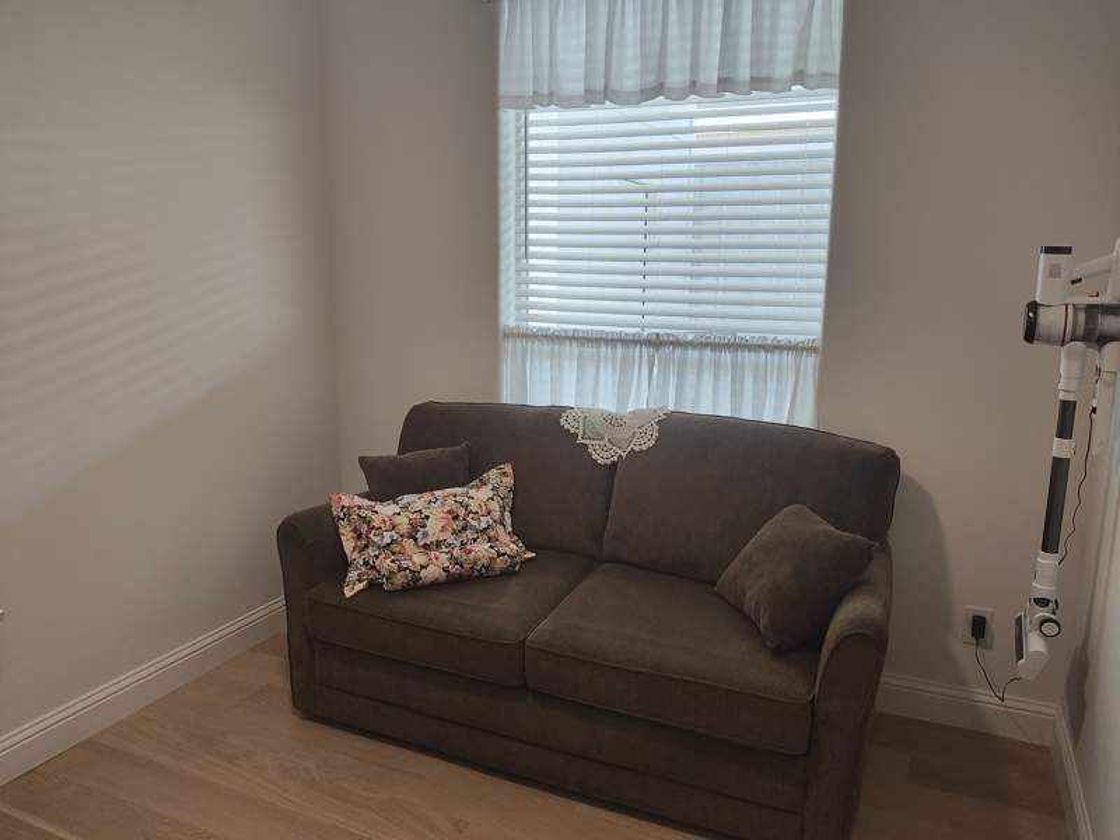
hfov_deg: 69.4
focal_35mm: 25
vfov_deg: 54.9
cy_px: 420
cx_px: 560
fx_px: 809
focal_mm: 4.15
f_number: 1.5
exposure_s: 1/60.1
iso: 101
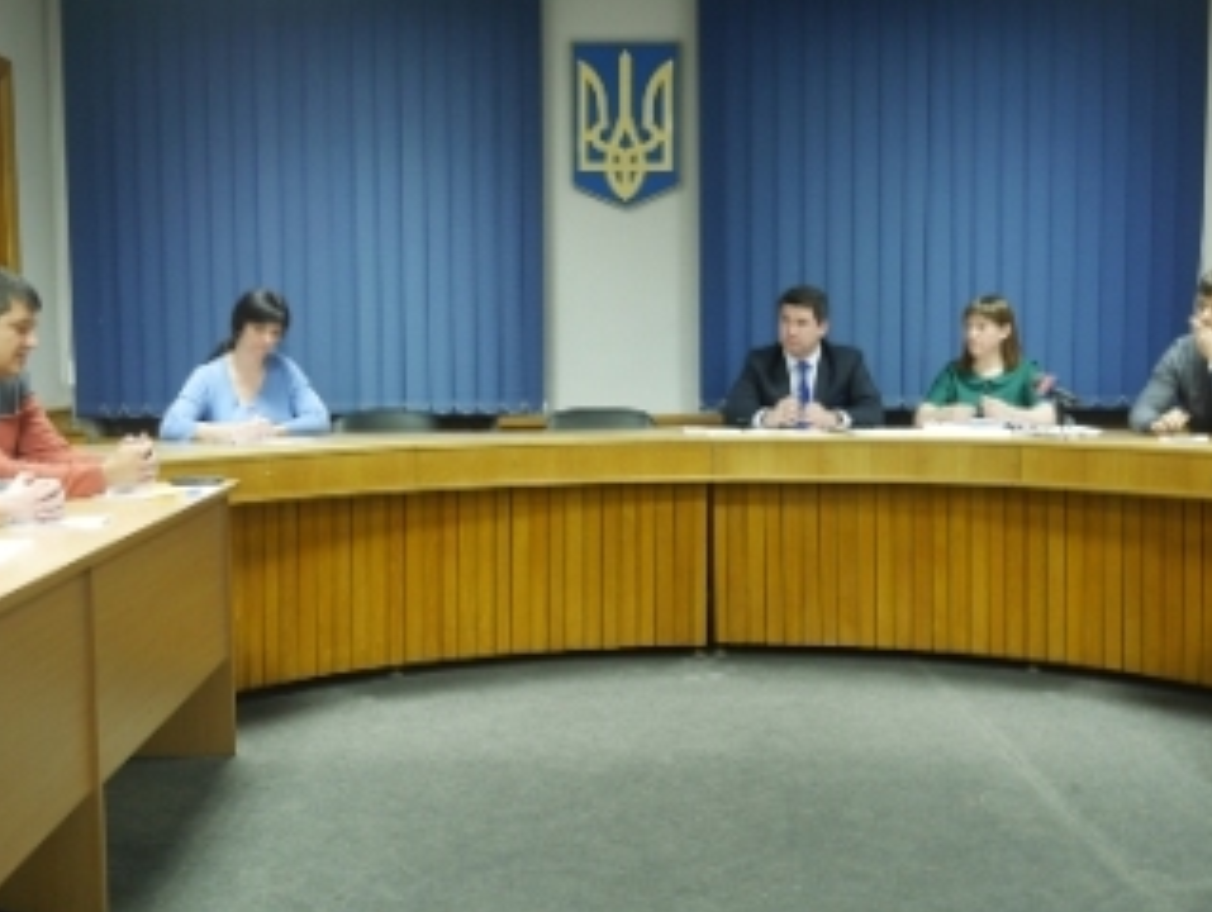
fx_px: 1507
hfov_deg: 43.8
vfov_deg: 33.7
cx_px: 610
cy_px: 464
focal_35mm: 43
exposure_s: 1/6
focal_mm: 20
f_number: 3.2
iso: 400
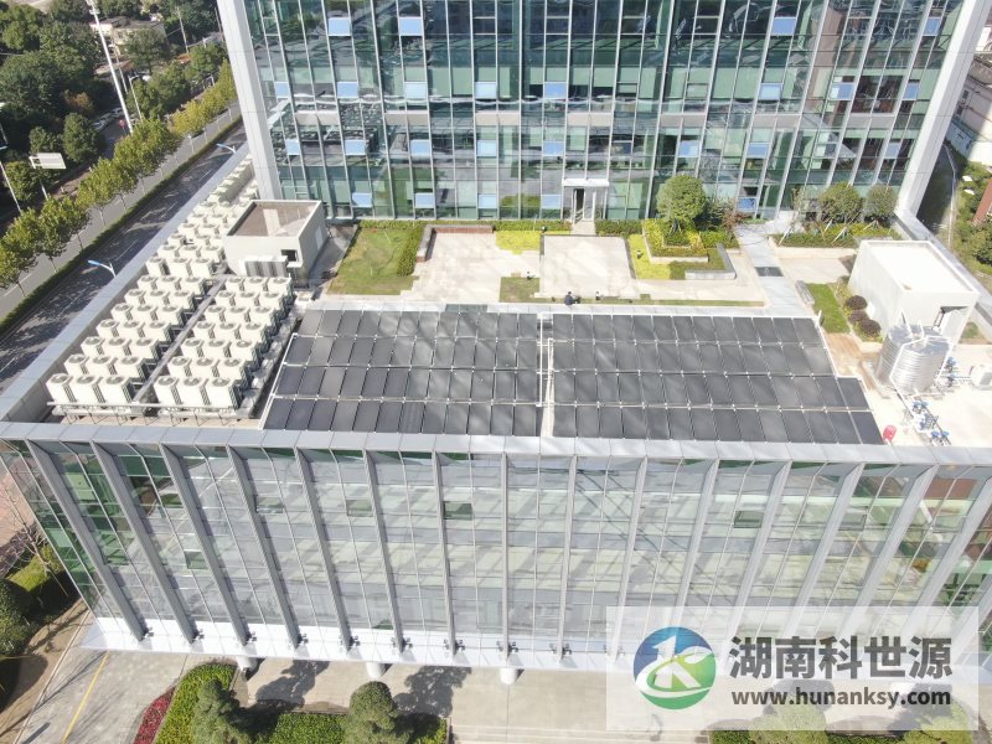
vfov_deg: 56.8
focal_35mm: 24
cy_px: 372
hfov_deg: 71.6
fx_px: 688
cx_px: 496
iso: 100
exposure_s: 1/800
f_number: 2.8
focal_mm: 4.39
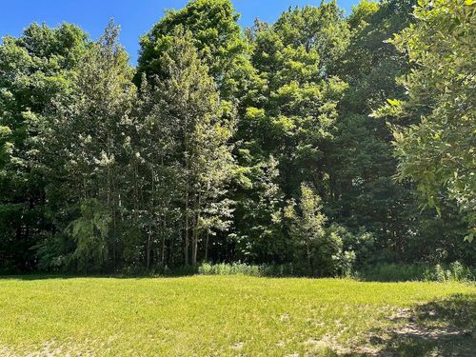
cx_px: 238
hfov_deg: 71.6
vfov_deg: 56.8
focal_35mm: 24
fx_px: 330
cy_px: 178
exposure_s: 1/952
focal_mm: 6.86
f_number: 1.78
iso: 80
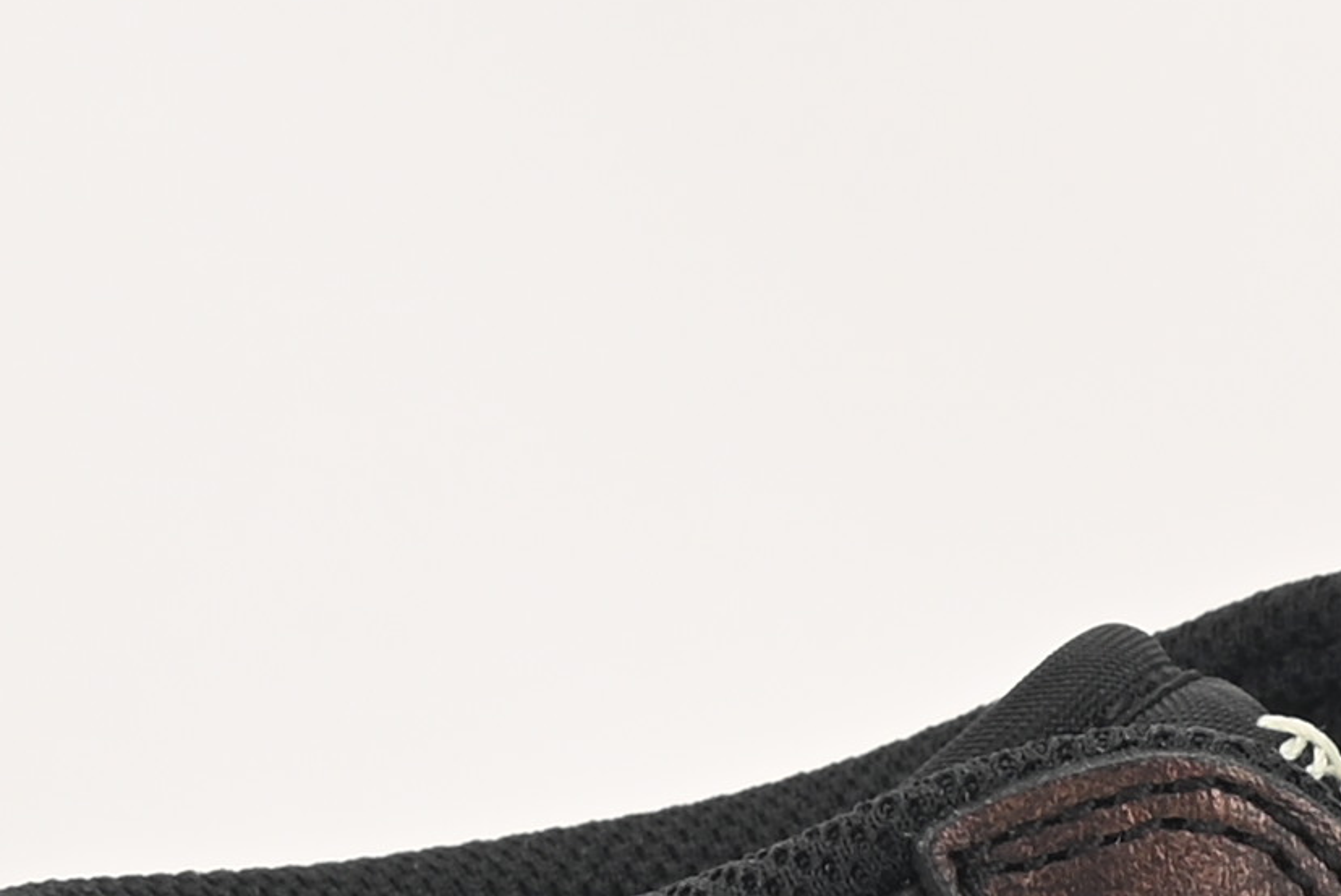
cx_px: 3408
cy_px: 1842
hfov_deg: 6.4
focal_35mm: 305
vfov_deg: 4.4
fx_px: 11367
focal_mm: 42
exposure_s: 1/200
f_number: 11
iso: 100
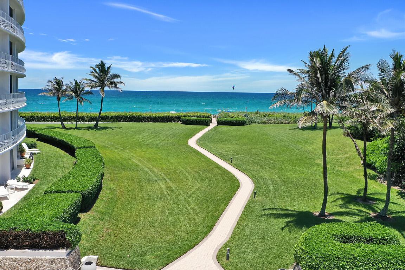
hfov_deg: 65.5
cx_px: 202
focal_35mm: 28
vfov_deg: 46.4
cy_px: 135
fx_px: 315
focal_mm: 10.26
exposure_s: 1/500
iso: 100
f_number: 5.6
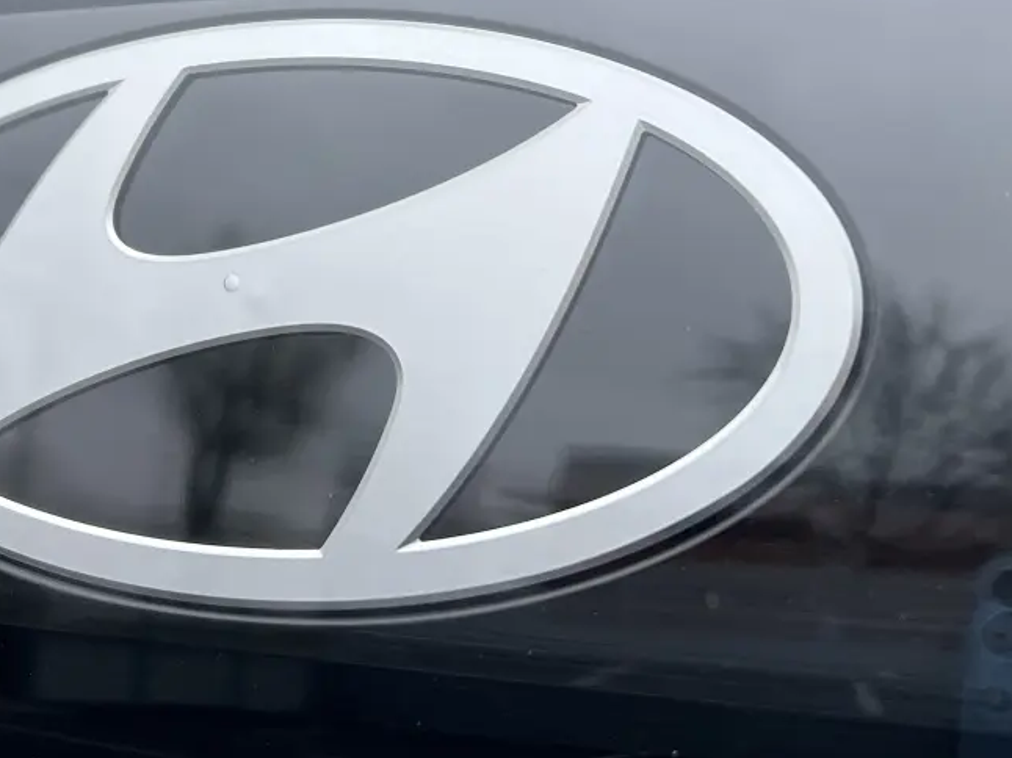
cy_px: -67
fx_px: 1695
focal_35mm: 58
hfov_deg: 32.6
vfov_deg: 23.7
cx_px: 258
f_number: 1.5
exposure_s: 1/1159
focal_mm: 5.7
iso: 50
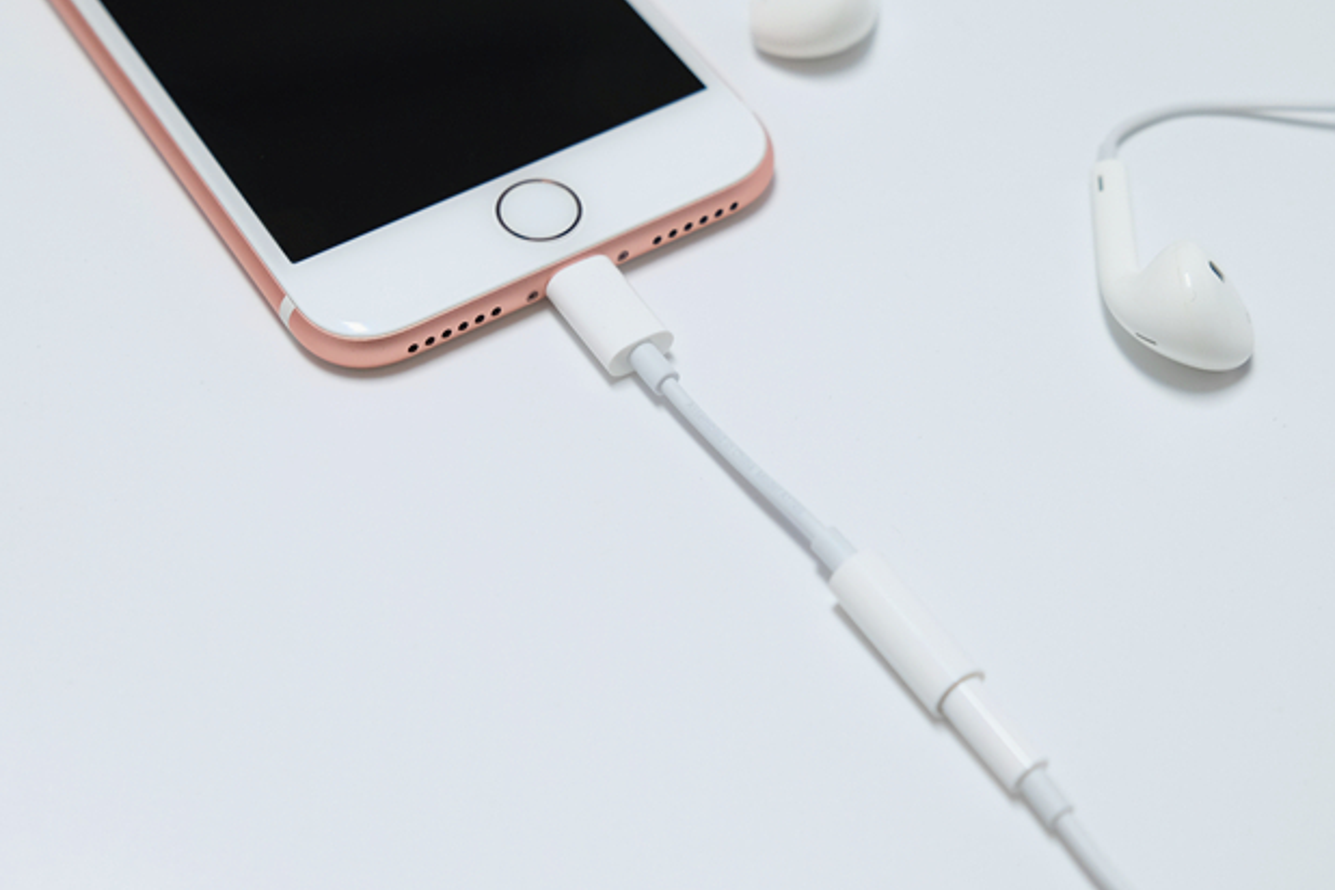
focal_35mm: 66
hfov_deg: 30.5
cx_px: 596
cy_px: 407
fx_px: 2447
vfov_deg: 20.6
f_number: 4
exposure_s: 1/15
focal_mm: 34.3
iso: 400
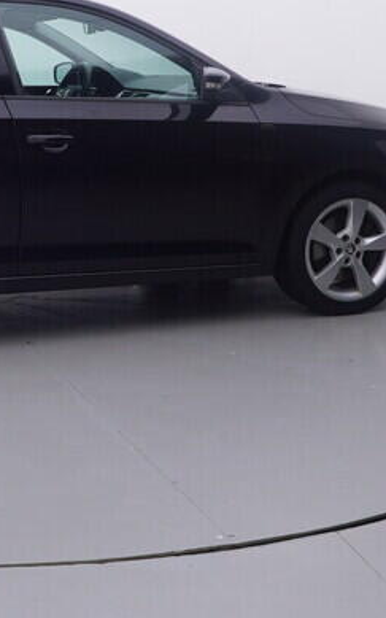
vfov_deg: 33.2
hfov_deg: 20.7
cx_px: -19
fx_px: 1016
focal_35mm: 60
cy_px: 160
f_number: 5
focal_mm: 15
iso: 200
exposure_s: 1/80
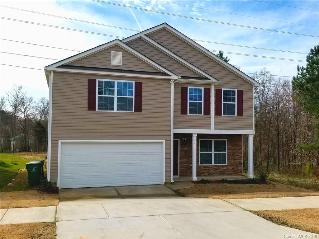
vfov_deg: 53.1
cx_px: 160
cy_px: 120
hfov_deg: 67.3
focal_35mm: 26
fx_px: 240
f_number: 1.7
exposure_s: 1/3376
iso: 50
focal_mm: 4.3
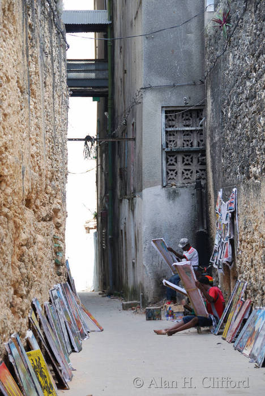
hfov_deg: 11.4
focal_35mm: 120
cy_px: 198
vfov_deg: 17.0
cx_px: 132
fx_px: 1322
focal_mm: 80
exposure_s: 1/30
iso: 110
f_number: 5.3
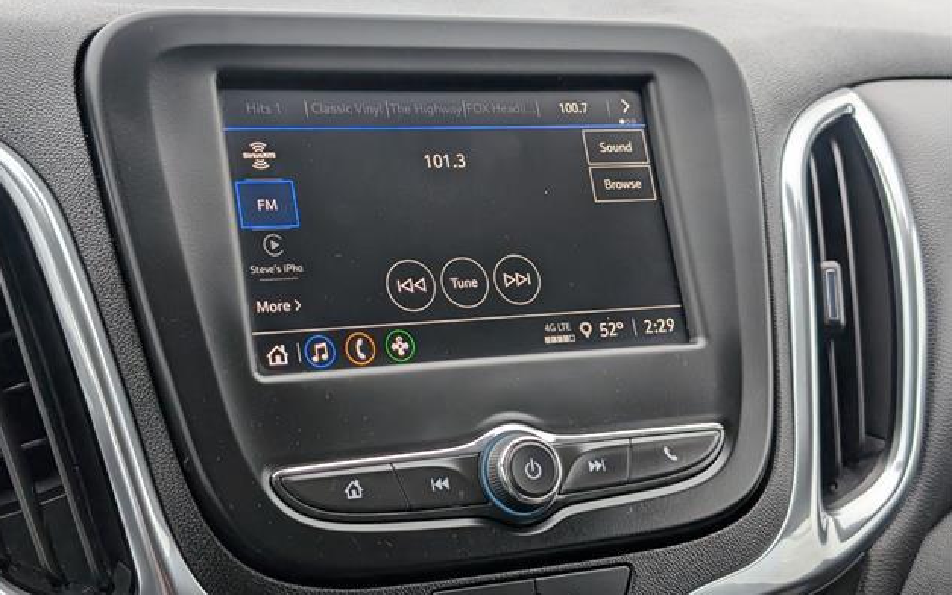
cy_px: 329
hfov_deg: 38.2
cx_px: 471
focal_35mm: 53
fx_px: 1375
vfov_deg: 24.4
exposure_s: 1/714
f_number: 1.68
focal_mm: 6.9
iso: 211
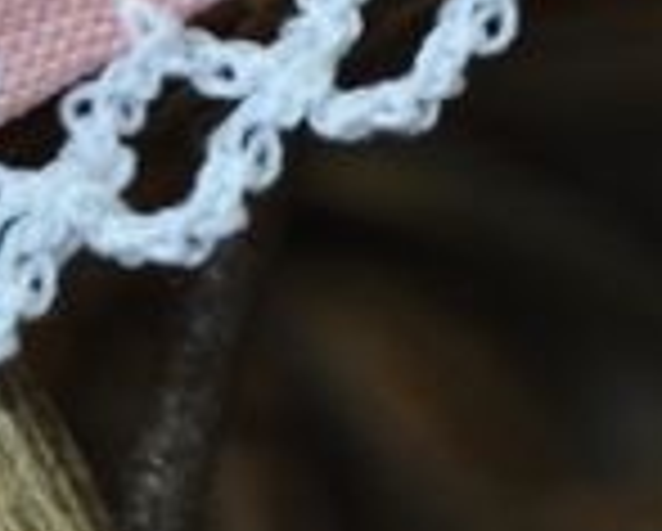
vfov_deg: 4.4
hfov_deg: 5.5
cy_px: -362
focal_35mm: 352
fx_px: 6906
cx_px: 545
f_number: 5
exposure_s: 1/80
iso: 400
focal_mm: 46
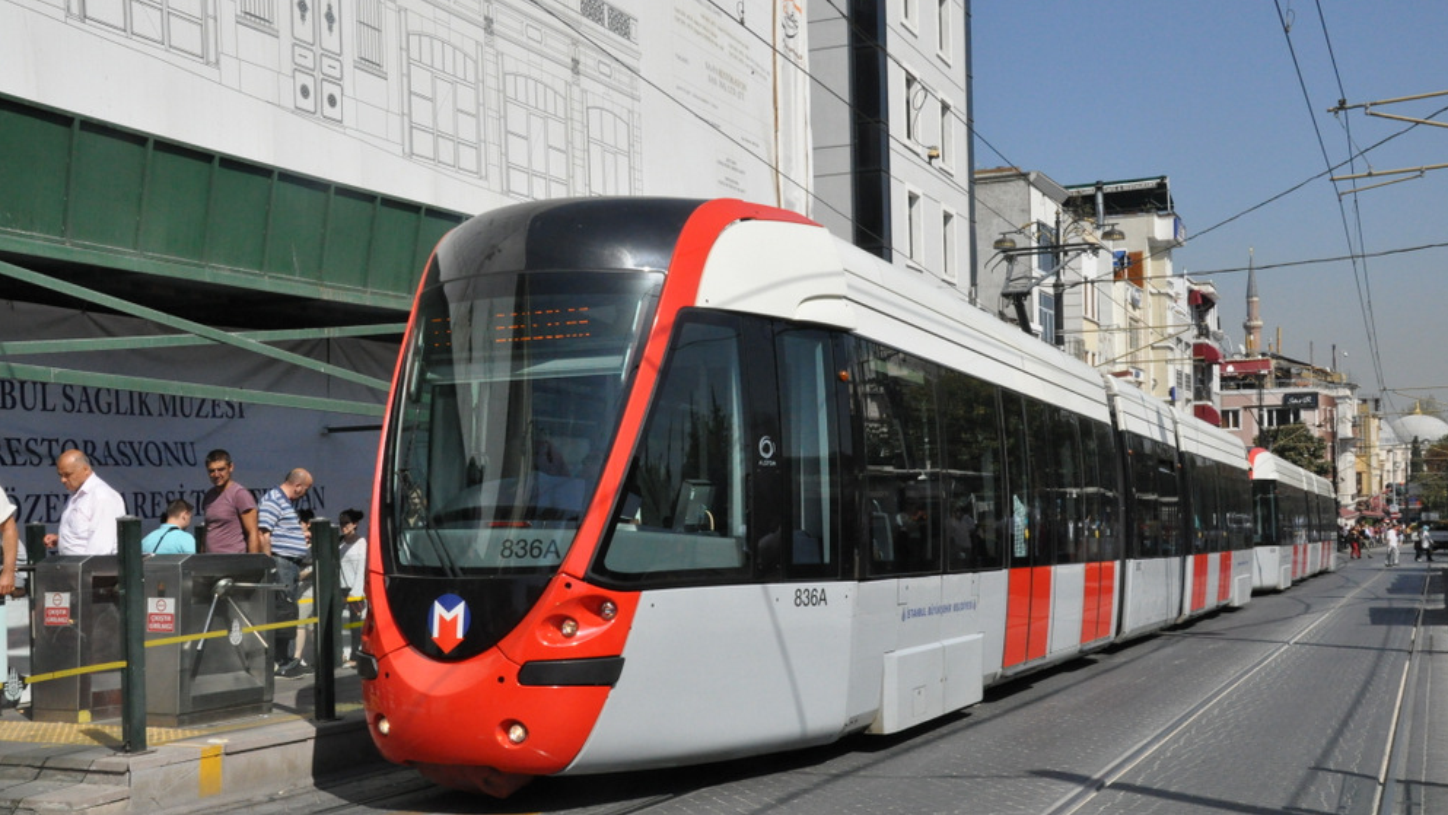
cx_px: 726
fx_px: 1518
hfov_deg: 51.0
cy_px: 463
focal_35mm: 40
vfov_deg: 30.0
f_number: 18
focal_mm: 25
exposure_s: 1/1250
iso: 2000
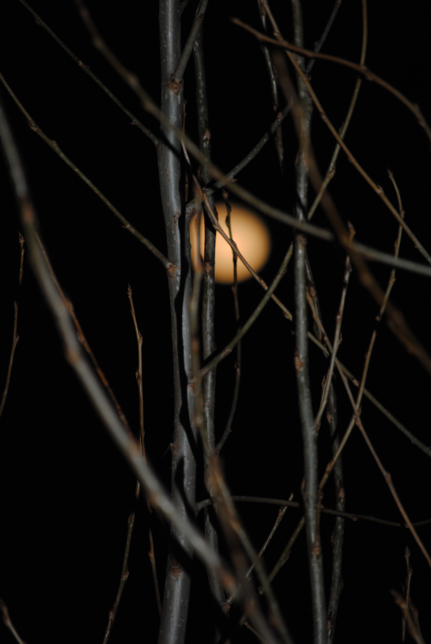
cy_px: 322
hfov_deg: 4.6
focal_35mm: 300
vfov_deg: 6.9
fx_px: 5372
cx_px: 216
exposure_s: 1/60
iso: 200
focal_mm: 200
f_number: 5.6
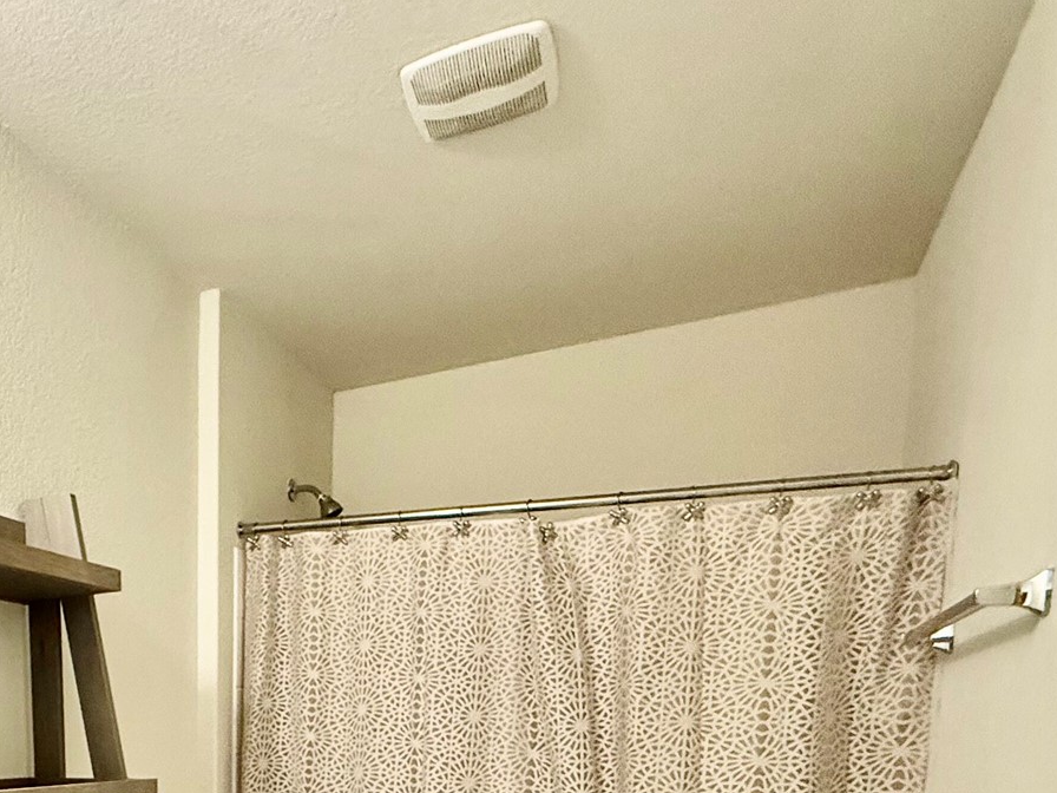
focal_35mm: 32
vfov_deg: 37.4
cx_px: 127
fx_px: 977
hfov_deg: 51.0
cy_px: 863
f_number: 2.2
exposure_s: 1/60
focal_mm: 2.22
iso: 400
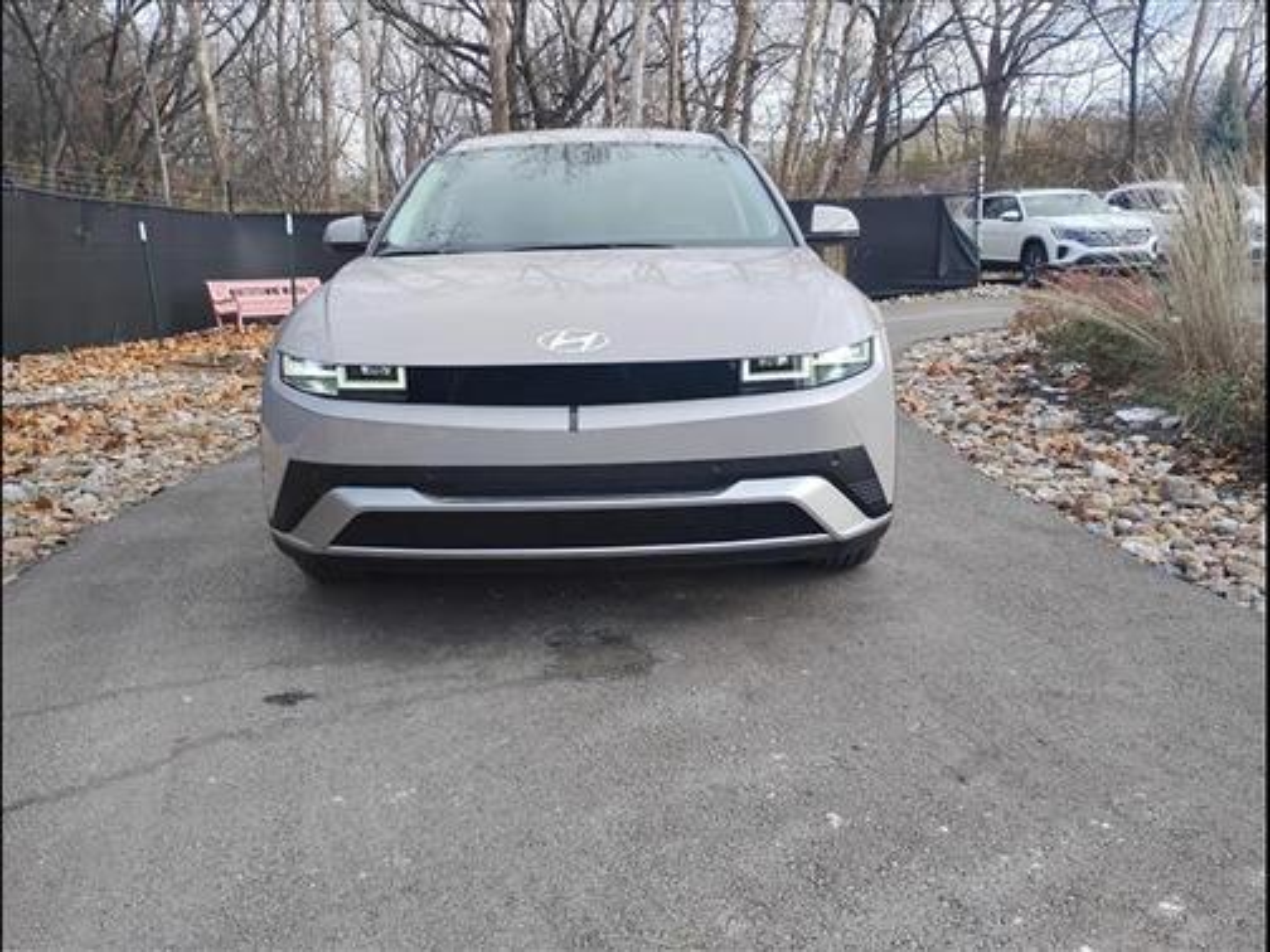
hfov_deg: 63.4
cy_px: 476
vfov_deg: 49.7
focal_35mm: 28
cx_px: 635
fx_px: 1027
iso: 100
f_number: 1.8
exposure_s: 1/270
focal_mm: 4.26
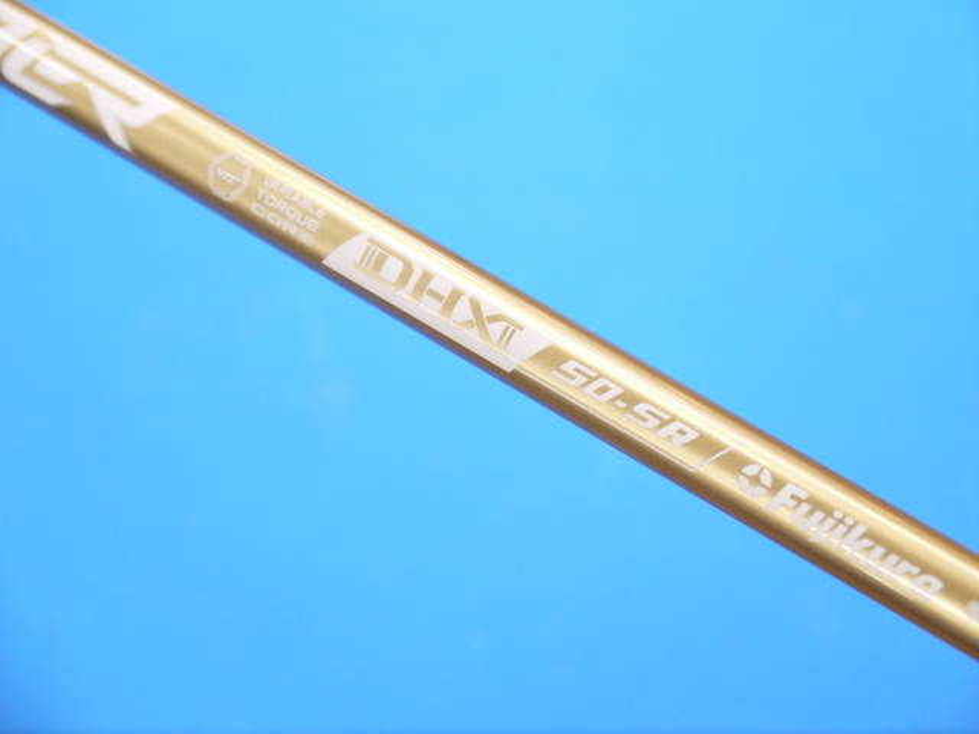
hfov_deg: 23.3
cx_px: 490
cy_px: 367
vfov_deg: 17.6
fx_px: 2376
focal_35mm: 84
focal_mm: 42
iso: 800
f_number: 5.6
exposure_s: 1/80
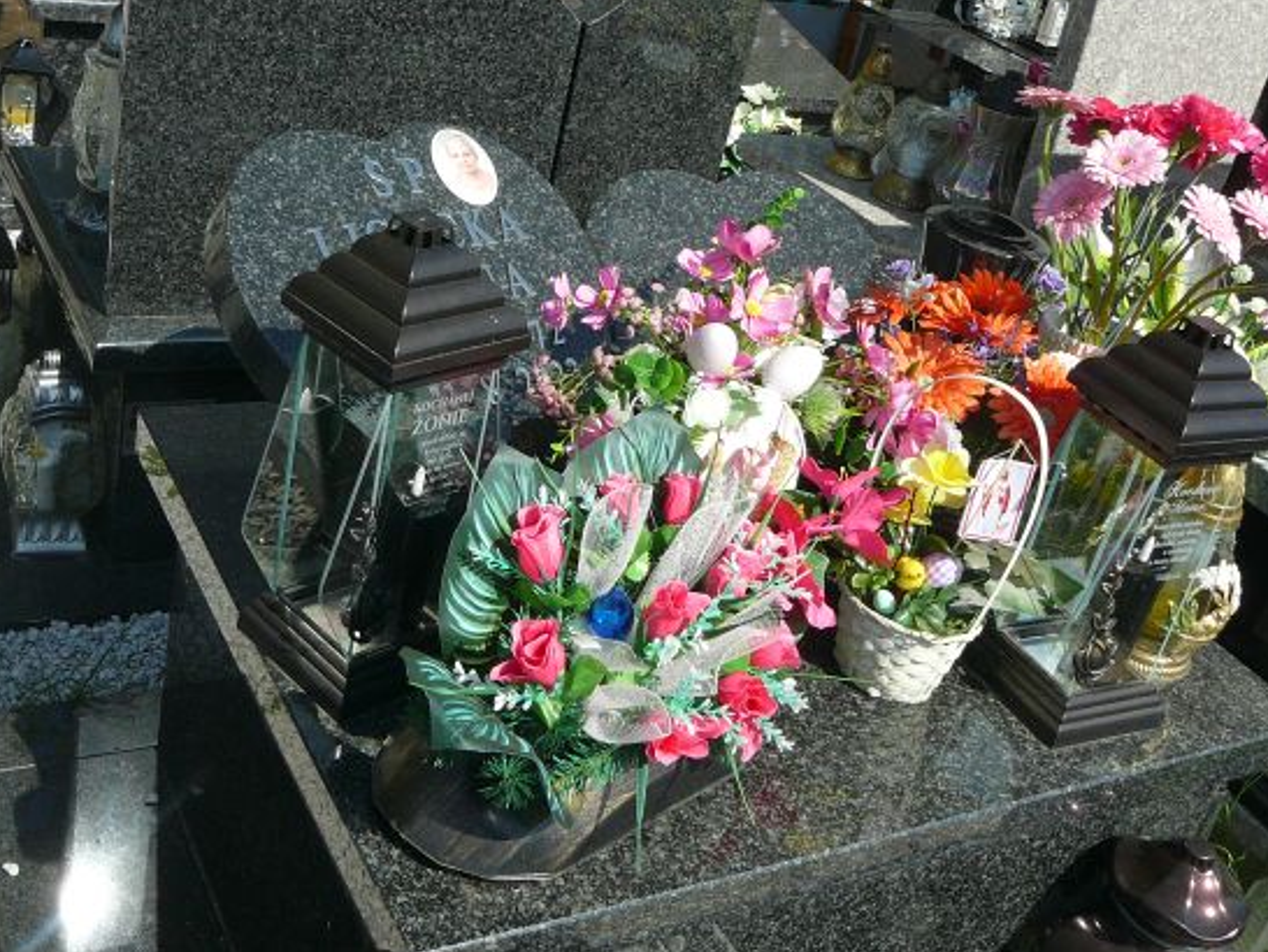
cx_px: 576
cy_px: 420
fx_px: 1503
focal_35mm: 41
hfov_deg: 45.7
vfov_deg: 35.1
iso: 80
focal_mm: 5.2
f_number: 5
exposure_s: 1/400
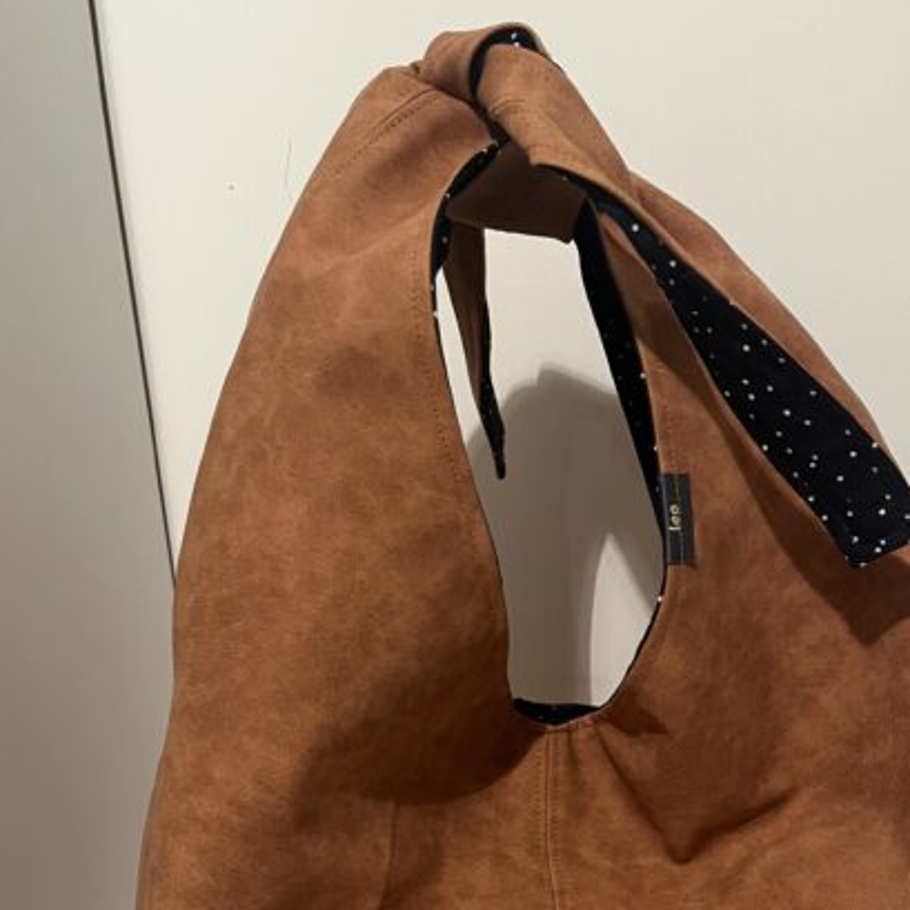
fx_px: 1338
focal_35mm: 45
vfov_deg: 35.5
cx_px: 516
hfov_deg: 37.5
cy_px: 803
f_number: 1.6
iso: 250
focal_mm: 5.1
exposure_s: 1/50
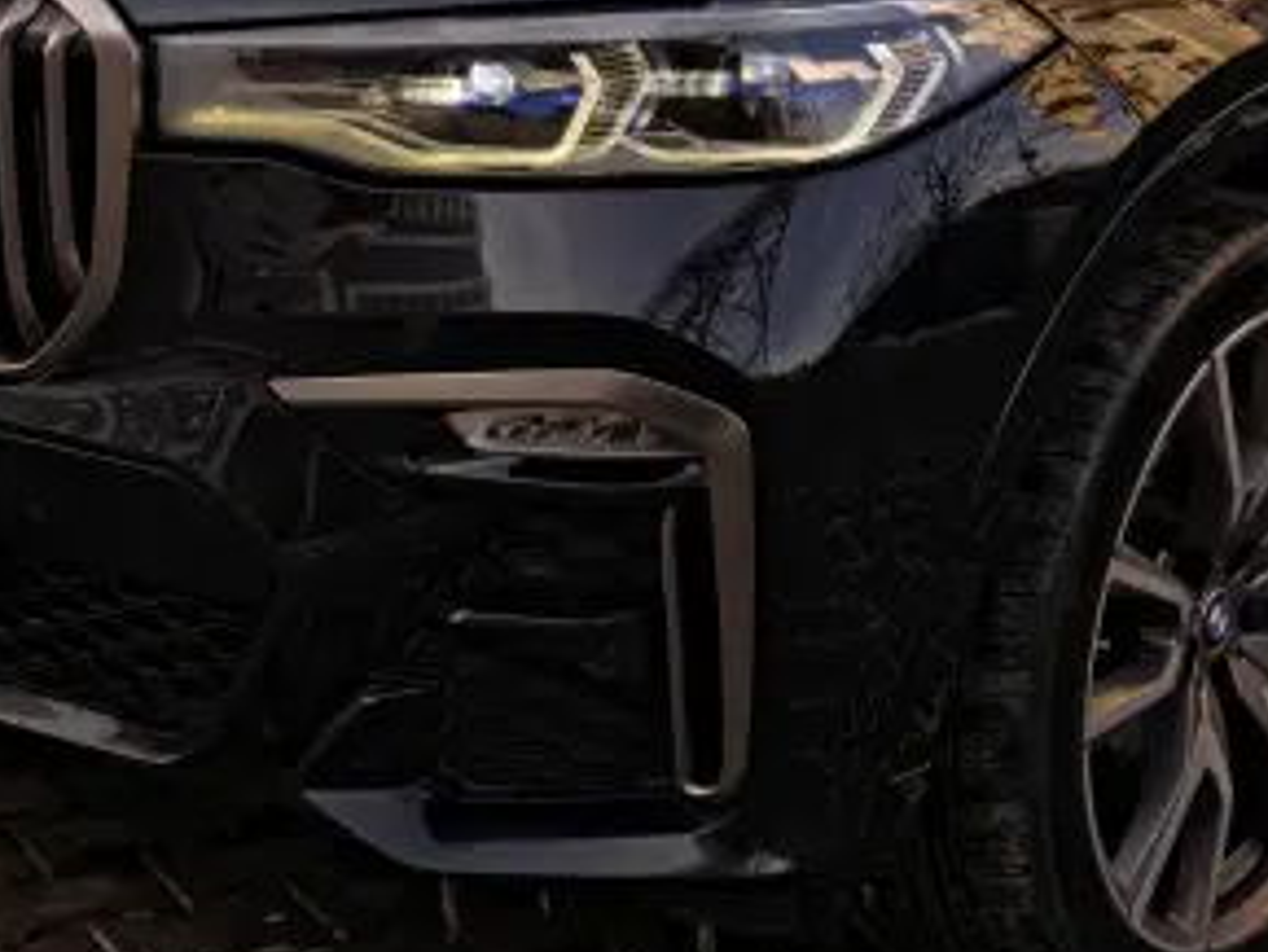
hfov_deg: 22.7
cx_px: 737
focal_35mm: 86
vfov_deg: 17.2
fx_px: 3152
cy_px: 412
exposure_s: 1/500
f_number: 2.4
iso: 50
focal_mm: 7.9
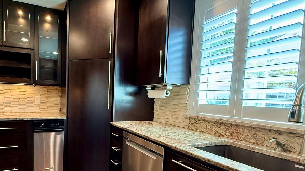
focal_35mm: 21
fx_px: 170
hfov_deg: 81.0
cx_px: 101
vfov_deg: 52.9
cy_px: 110
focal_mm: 2.22
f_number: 2.2
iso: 400
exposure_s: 1/60
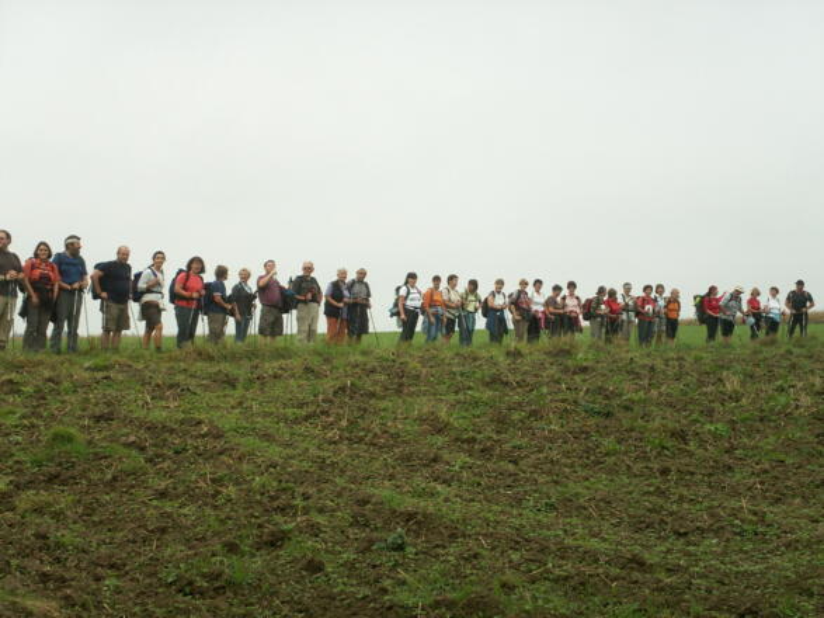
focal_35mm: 54
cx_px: 412
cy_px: 309
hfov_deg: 35.6
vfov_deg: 27.0
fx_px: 1285
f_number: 7.1
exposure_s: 1/80
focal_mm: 11.5
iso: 50
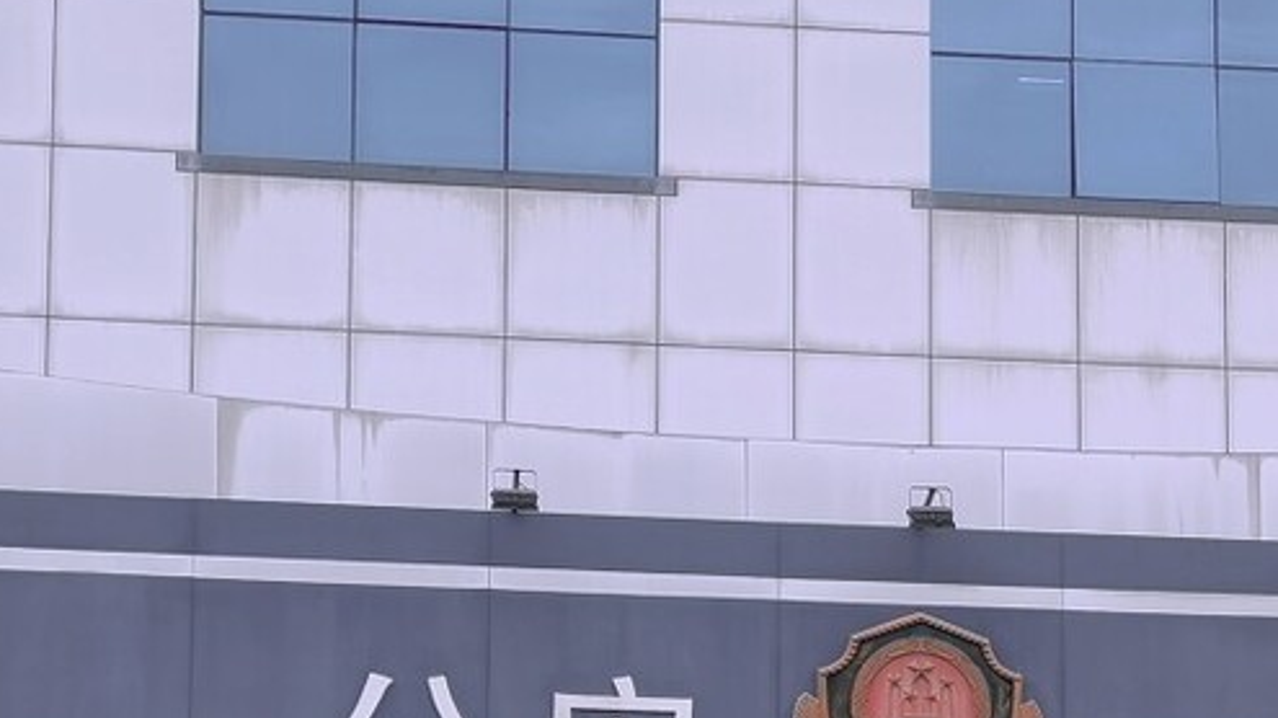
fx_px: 3489
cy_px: 1085
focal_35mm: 103
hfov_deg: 20.6
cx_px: 953
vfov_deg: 11.3
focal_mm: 5.58
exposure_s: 1/200
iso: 50
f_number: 1.8
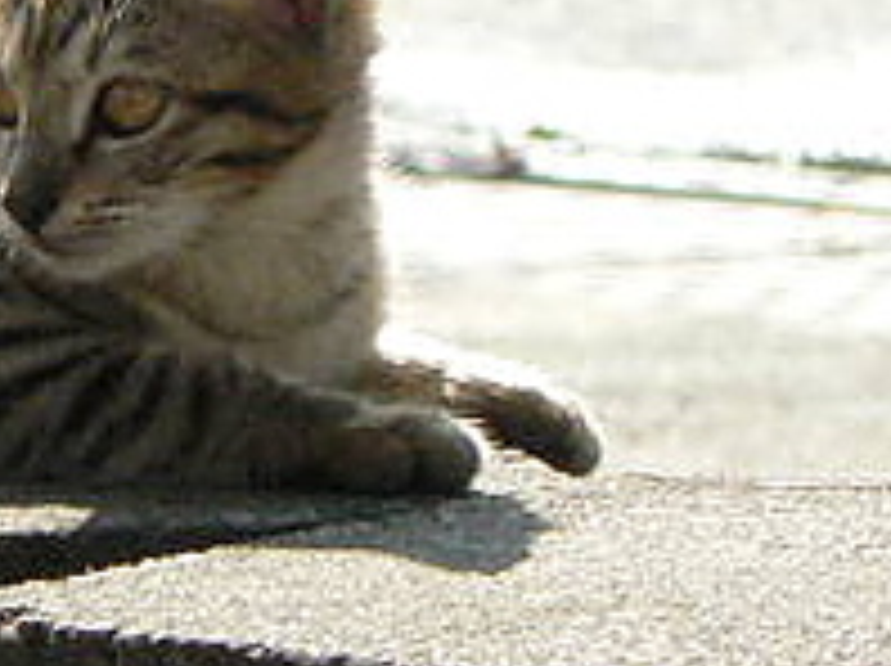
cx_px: 45
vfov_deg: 1.6
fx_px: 23472
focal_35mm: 913
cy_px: 292
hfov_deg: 2.2
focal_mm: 50.1
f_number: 8
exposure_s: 1/500
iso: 400
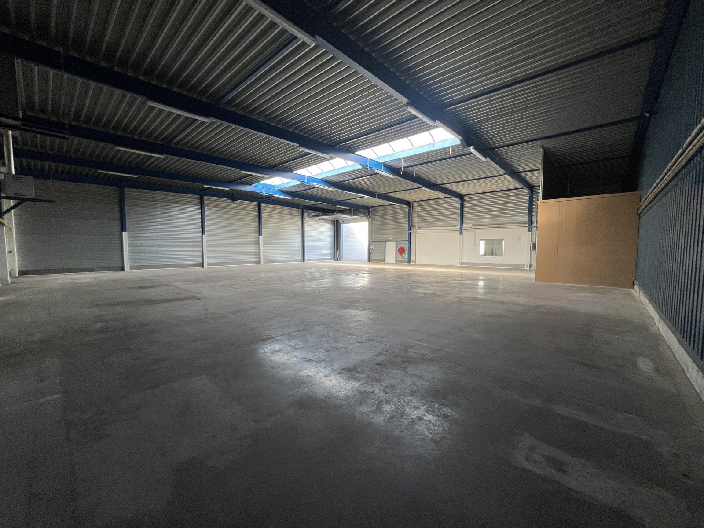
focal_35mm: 13
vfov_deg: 89.9
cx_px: 352
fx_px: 264
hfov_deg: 106.2
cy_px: 264
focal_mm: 1.57
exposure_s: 1/99
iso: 80
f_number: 1.8
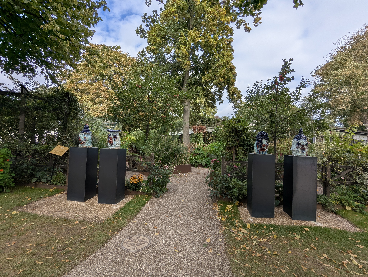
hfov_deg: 94.4
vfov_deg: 78.2
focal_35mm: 16
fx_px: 170
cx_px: 184
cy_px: 138
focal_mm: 2.35
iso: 53
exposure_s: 1/1045
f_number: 2.2
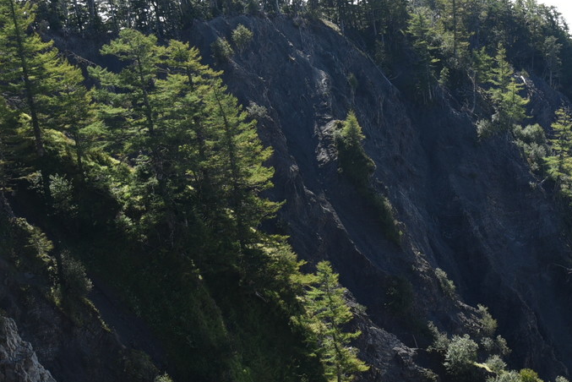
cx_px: 391
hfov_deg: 29.4
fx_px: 1081
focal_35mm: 68
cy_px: 273
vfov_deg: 19.9
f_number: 8
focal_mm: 24
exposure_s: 1/60
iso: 140
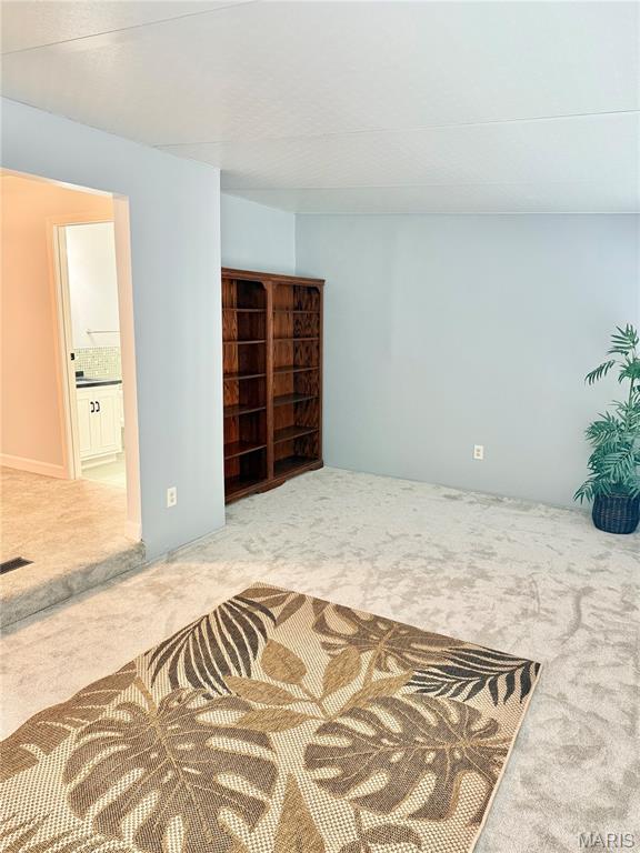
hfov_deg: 56.8
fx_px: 592
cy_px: 426
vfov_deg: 71.6
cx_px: 320
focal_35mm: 24
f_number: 1.78
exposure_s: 1/60
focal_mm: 6.76
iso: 320
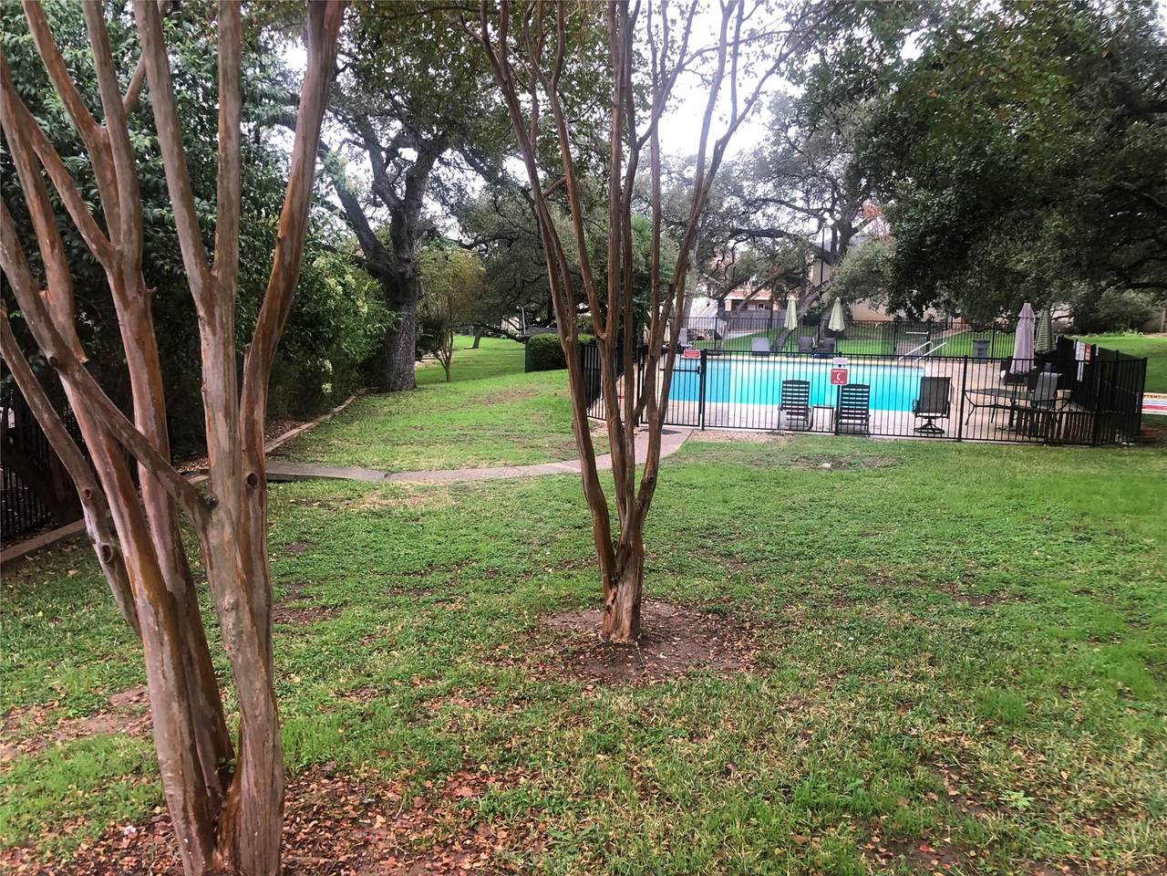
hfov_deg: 63.4
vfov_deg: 49.7
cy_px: 438
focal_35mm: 28
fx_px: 944
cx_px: 584
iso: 25
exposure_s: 1/30
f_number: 1.8
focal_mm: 3.99
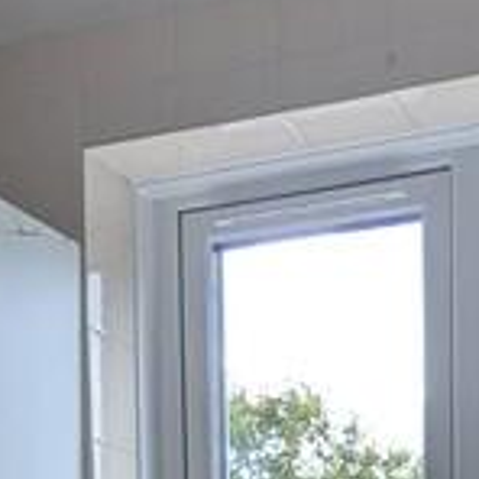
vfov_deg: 14.7
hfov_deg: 17.7
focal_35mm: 98
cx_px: 333
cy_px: 956
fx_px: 1534
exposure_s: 1/156
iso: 63
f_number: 2.2
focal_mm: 2.35
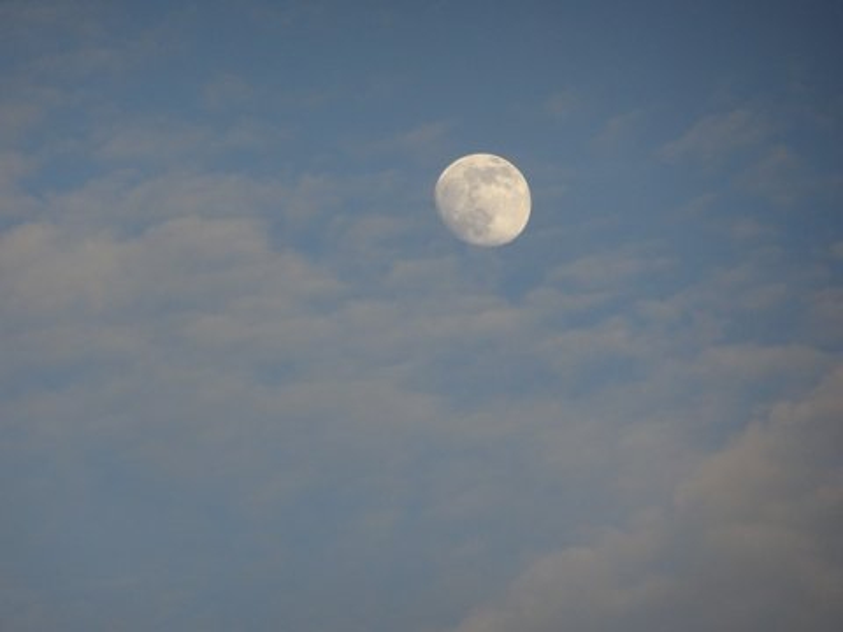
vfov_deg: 3.3
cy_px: 316
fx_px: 11032
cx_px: 422
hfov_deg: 4.4
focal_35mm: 453
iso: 200
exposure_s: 1/250
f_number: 6.3
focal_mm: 77.35
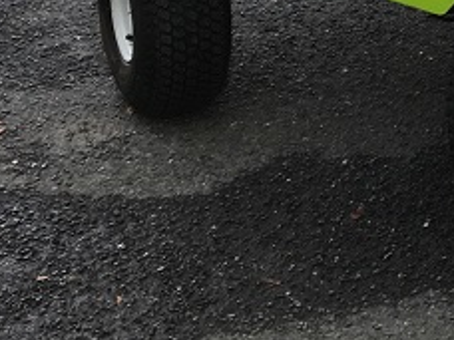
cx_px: 781
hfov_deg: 14.6
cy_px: -165
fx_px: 1587
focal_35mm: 121
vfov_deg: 11.7
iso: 32
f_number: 2.2
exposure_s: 1/100
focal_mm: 4.15
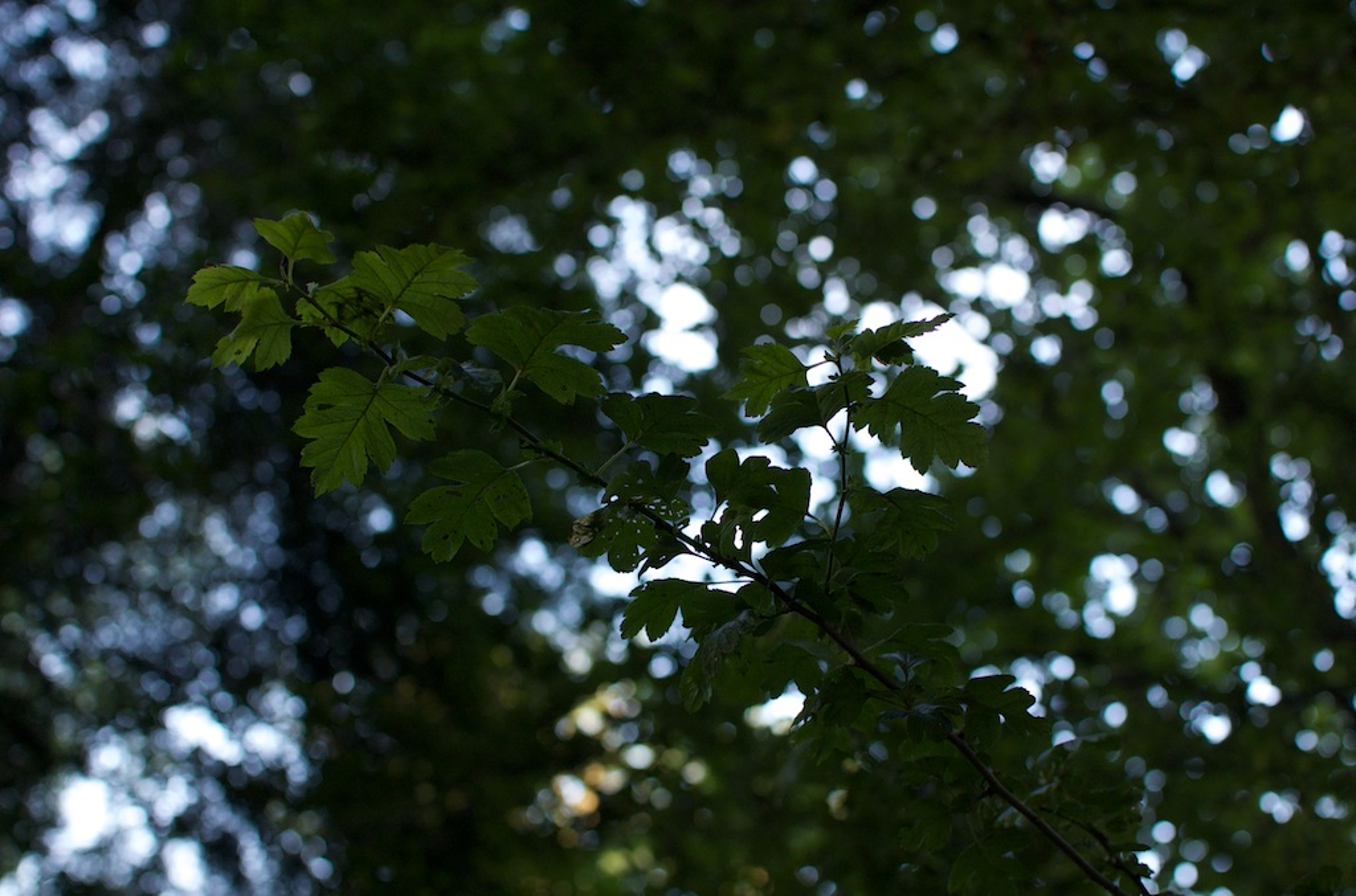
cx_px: 678
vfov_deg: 25.6
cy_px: 448
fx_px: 1972
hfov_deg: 37.9
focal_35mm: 52
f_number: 4
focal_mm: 35
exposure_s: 1/60
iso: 400
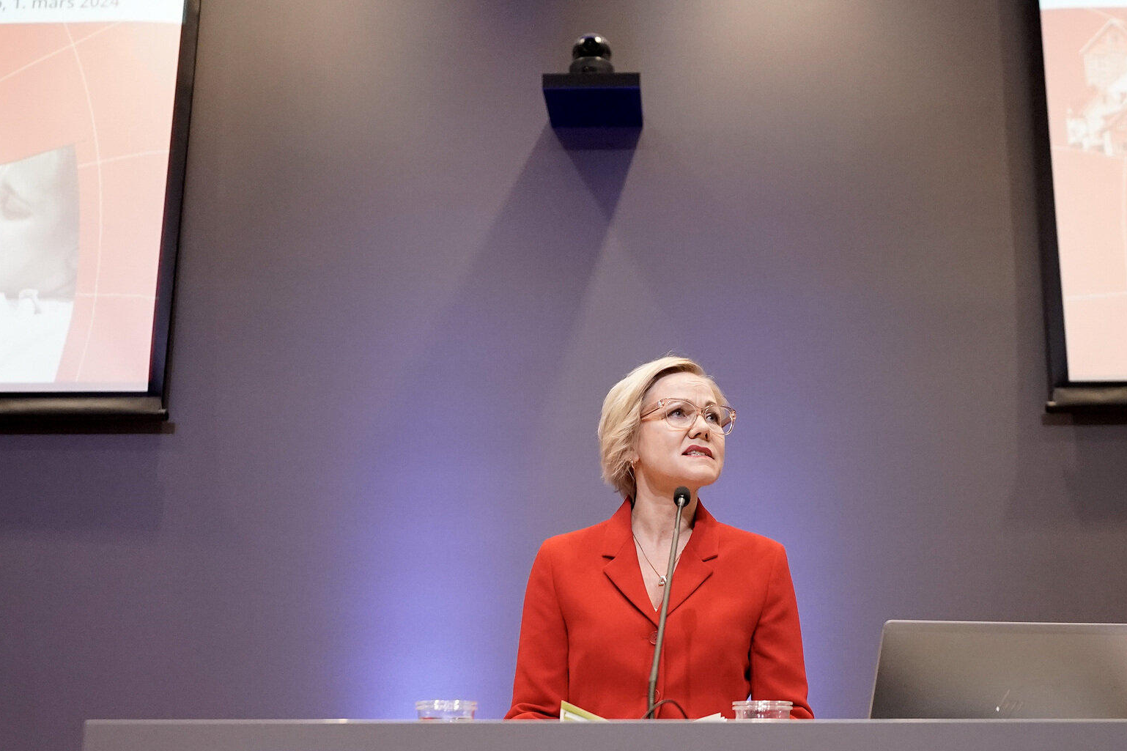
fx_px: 1221
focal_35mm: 39
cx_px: 665
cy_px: 477
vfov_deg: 34.0
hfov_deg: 49.3
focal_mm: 20
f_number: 1.8
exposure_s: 1/800
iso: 4000
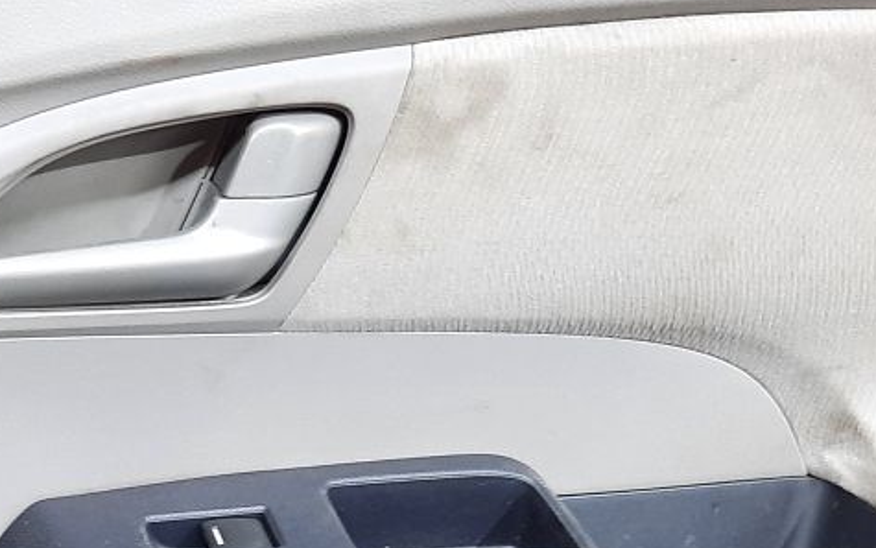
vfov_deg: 18.7
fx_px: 1600
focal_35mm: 67
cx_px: 135
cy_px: 594
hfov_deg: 29.7
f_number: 2
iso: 250
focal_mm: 4.6
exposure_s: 1/33
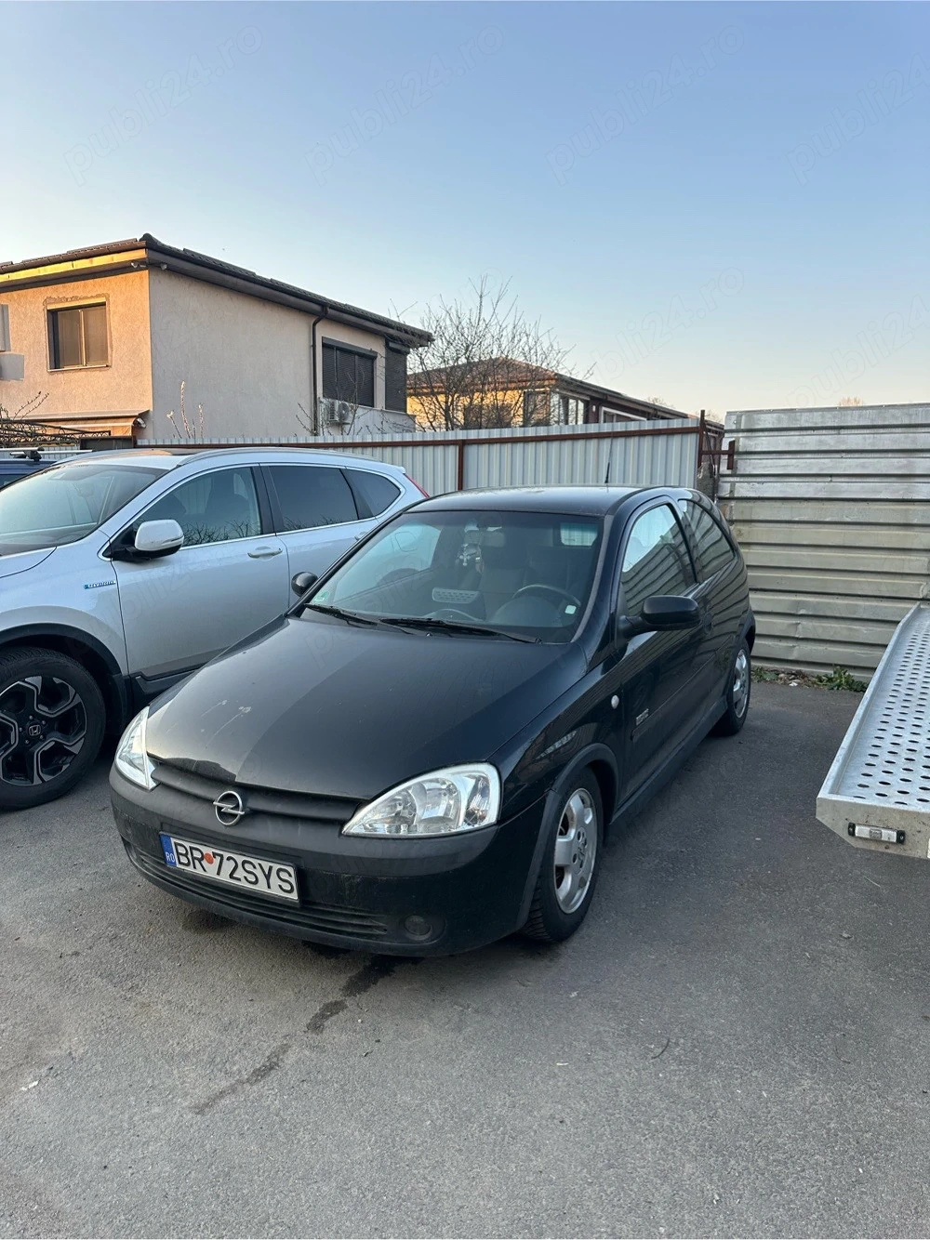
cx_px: 465
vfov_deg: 71.6
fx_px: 860
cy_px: 620
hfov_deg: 56.8
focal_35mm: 24
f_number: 1.78
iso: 80
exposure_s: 1/577
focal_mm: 6.86
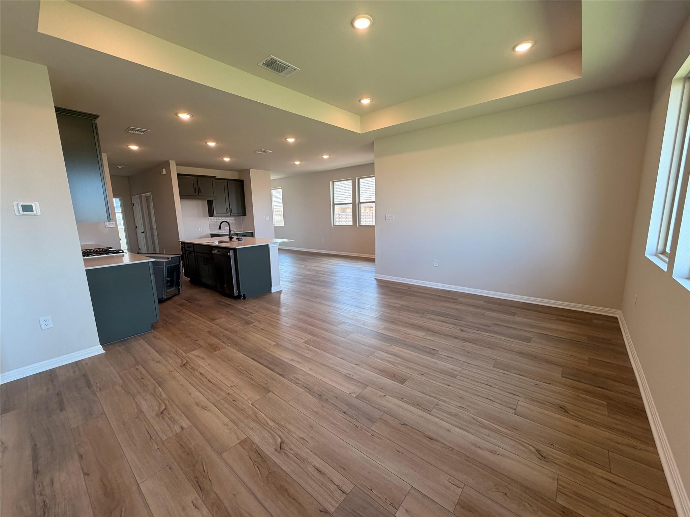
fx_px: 279
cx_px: 345
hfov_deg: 102.1
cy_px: 258
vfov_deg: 85.7
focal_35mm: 14
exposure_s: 1/120
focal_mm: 2.22
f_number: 2.2
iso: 125
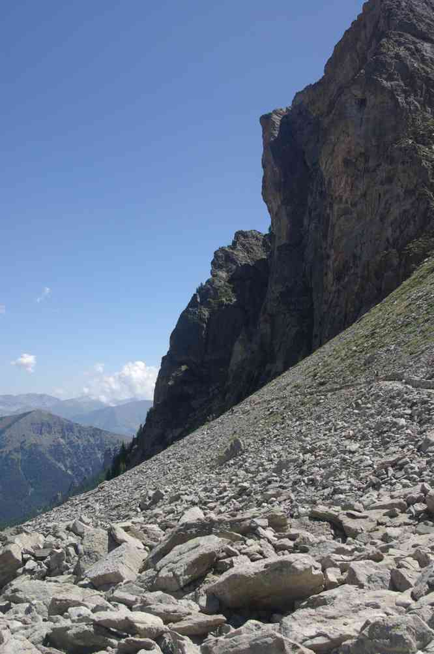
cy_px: 327
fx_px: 707
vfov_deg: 49.6
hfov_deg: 34.1
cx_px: 217
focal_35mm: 39
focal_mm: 26
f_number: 8
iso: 100
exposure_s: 1/180
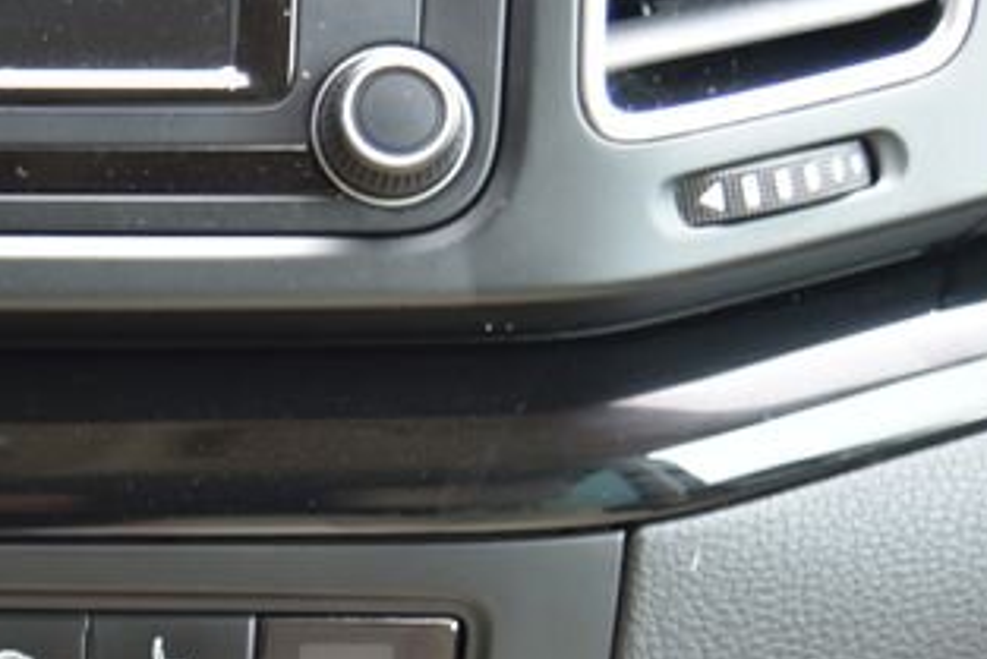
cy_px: 287
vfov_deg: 6.0
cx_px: -281
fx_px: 6281
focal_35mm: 229
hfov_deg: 8.9
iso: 500
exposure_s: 1/10
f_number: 4
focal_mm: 70
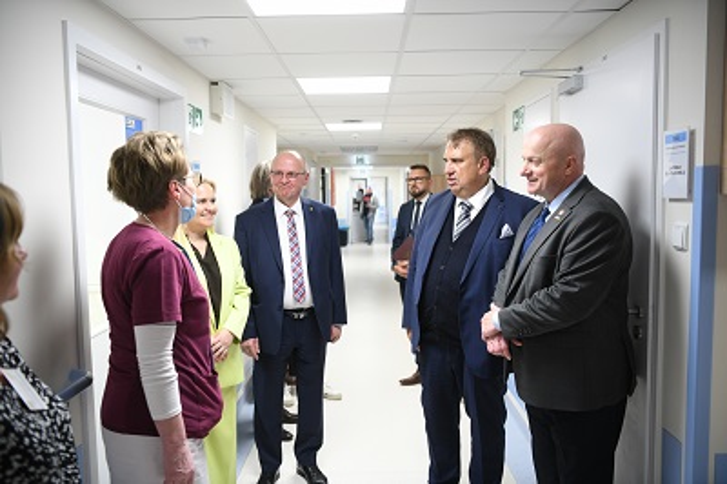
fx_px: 605
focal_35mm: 30
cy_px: 242
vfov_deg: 43.5
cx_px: 364
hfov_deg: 62.0
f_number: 2.8
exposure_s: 1/125
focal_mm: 30
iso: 800
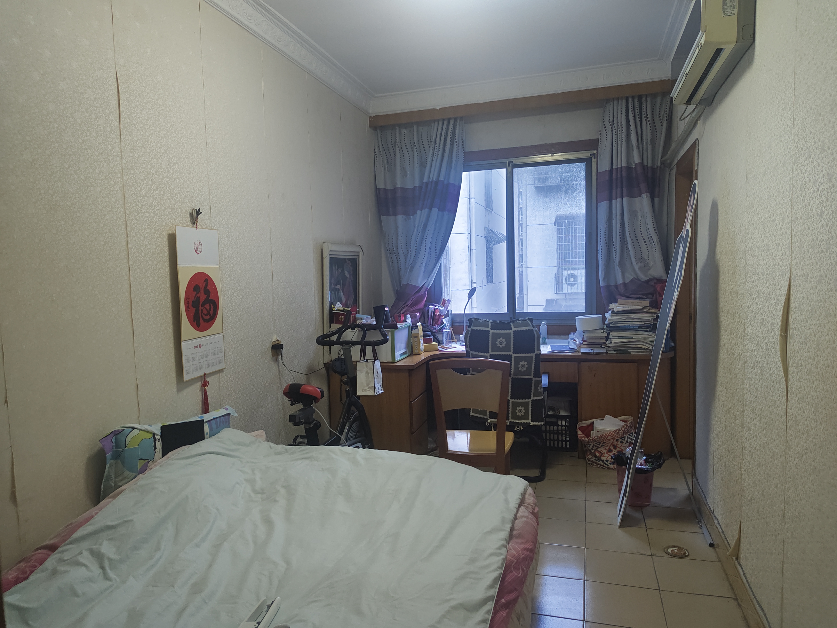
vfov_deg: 56.8
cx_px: 418
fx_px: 580
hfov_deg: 71.6
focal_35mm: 24
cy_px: 314
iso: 927
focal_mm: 5.56
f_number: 1.88
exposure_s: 1/60
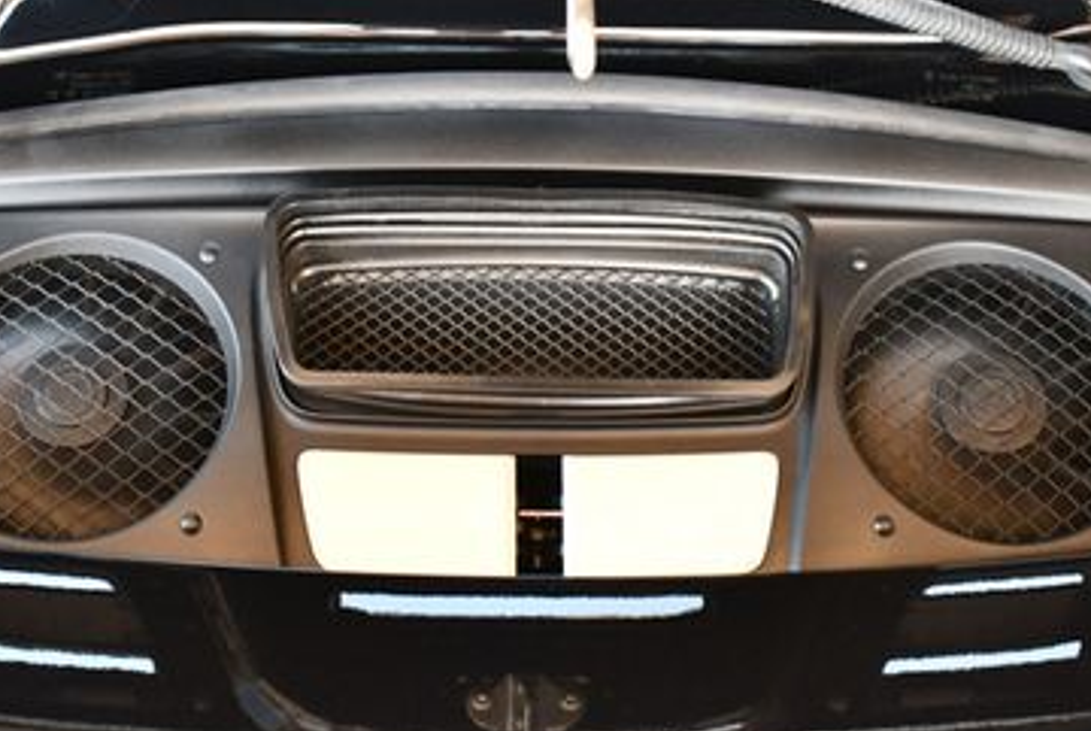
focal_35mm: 64
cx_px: 518
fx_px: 1942
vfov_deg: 21.2
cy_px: 206
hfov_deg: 31.4
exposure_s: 1/125
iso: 800
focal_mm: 18
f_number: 3.5
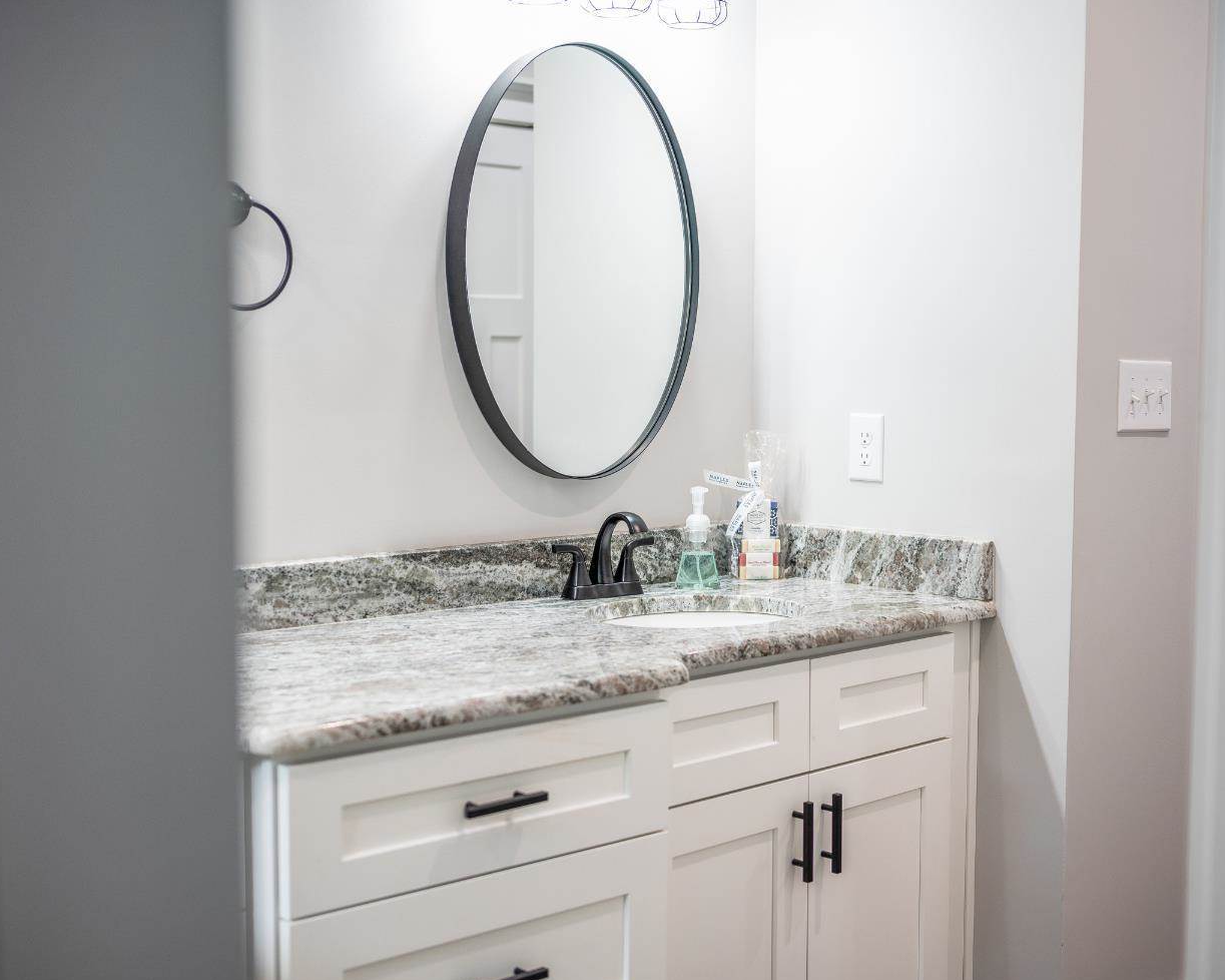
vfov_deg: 32.7
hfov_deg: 40.3
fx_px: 1667
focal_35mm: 46
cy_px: 499
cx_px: 649
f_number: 2.5
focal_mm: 40
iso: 200
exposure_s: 1/60
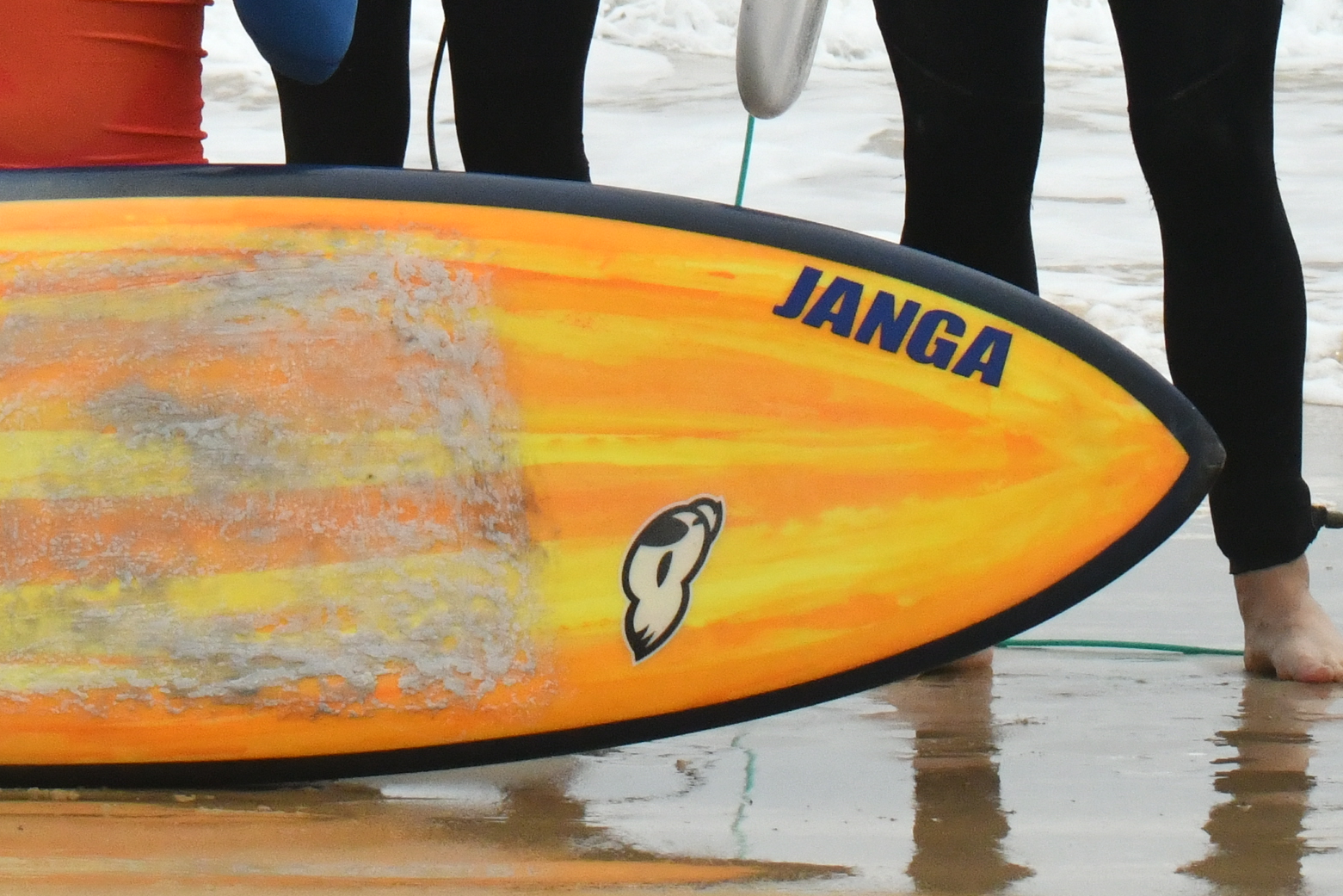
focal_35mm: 595
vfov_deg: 2.3
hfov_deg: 3.5
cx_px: 474
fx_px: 22197
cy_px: -587
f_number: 16
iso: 1250
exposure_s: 1/1000
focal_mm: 150
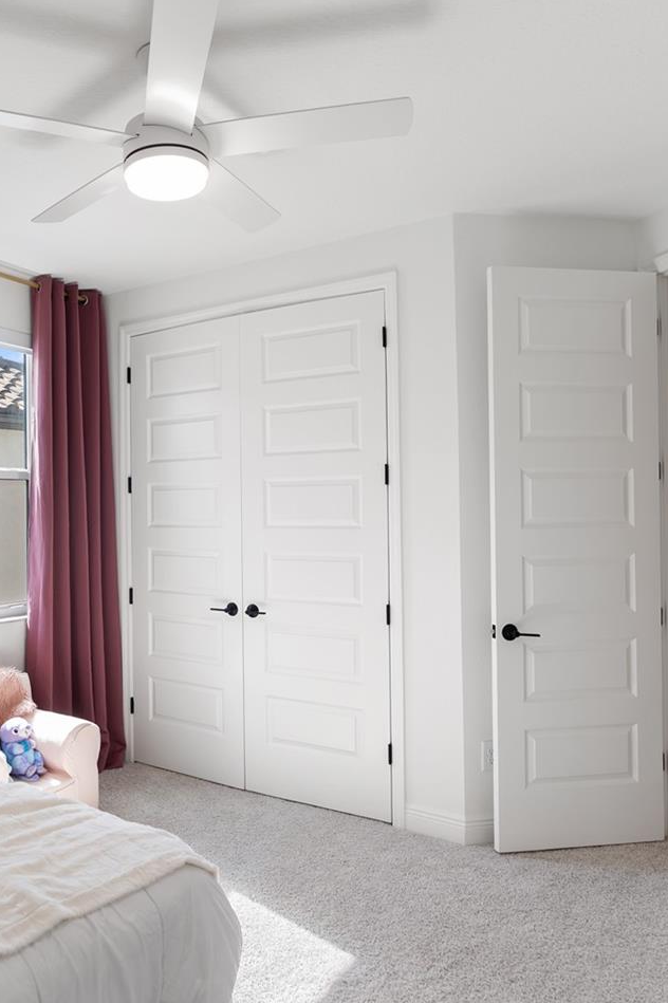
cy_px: 510
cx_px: 180
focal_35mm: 27
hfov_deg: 46.4
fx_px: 752
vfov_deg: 67.4
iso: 64
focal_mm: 16
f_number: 2.8
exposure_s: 1/60
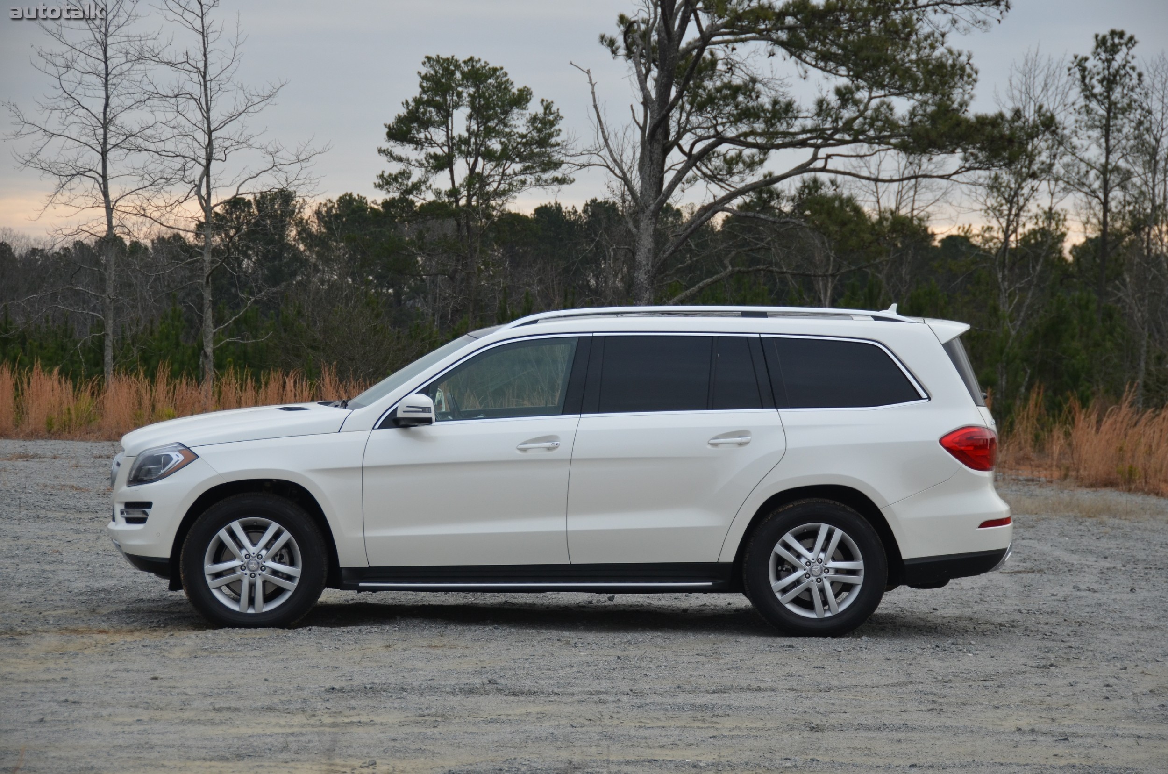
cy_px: 387
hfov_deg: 21.0
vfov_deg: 14.0
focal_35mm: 98
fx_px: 3157
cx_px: 584
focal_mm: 65
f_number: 5
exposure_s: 1/1000
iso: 400
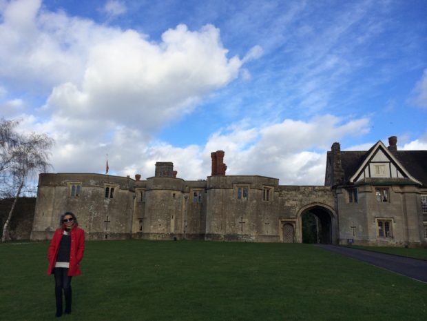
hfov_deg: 60.0
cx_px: 214
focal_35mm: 30
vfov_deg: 46.8
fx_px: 370
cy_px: 160
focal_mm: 4.12
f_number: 2.2
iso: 40
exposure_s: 1/1709
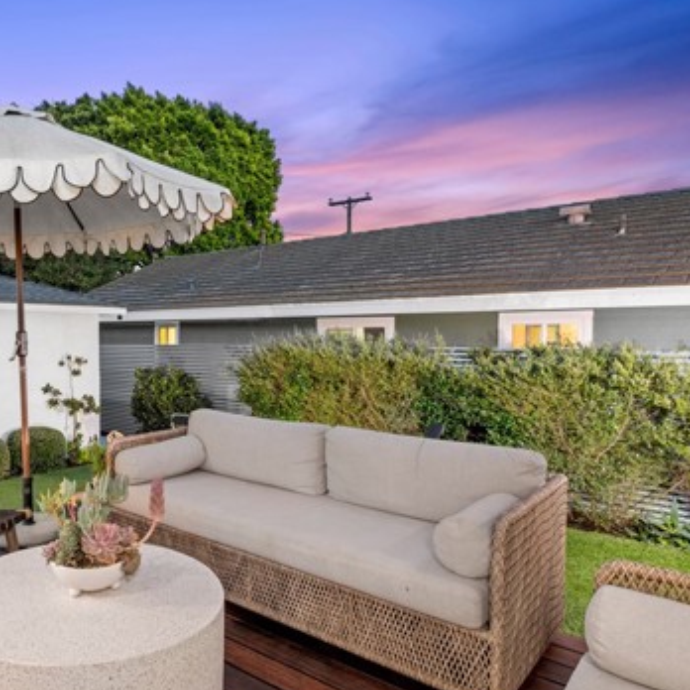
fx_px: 564
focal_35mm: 25
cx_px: 157
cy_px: 344
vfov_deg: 62.9
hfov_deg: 58.9
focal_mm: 16
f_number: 9
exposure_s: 2.5
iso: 400
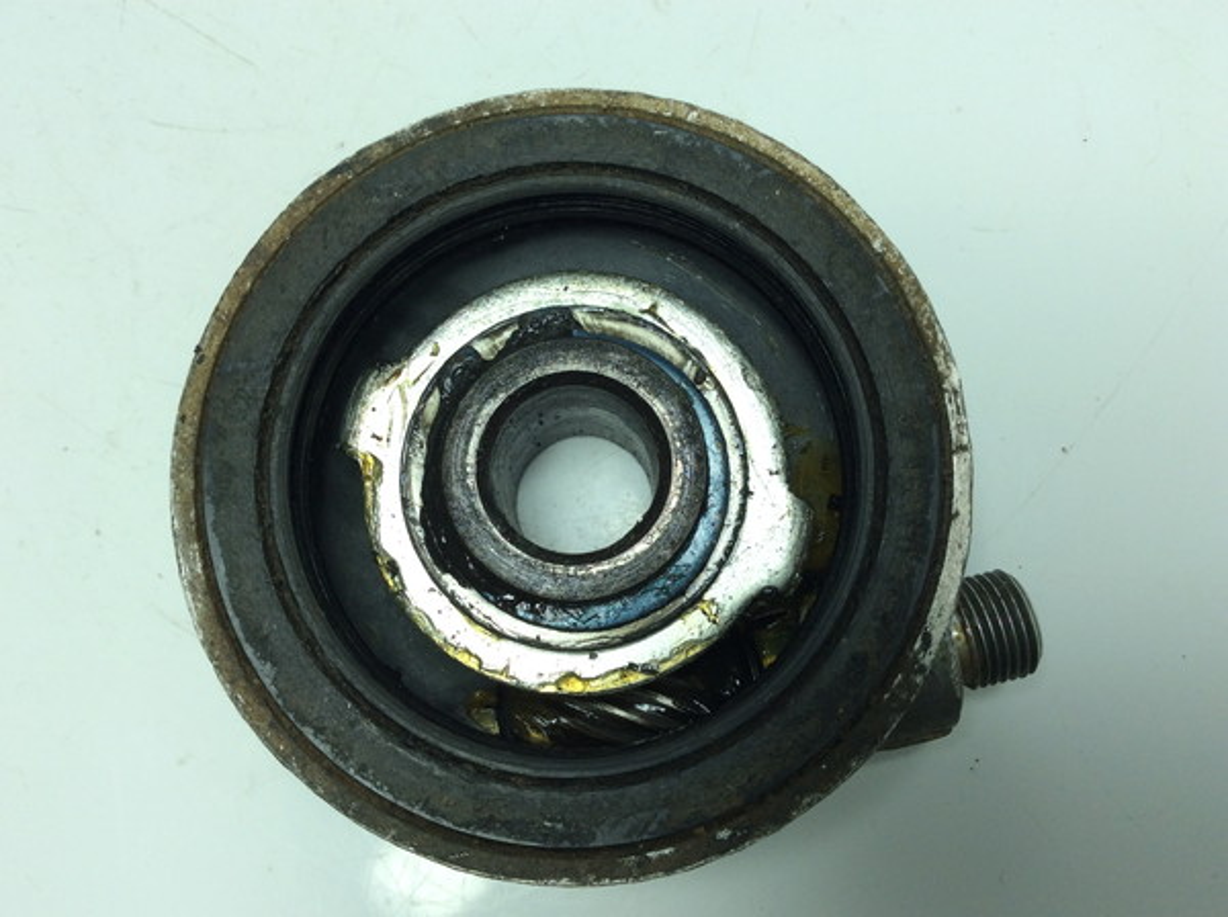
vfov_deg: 44.0
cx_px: 614
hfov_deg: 56.9
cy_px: 458
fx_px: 1133
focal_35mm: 32
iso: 32
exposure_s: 1/298
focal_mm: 3.3
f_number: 2.4
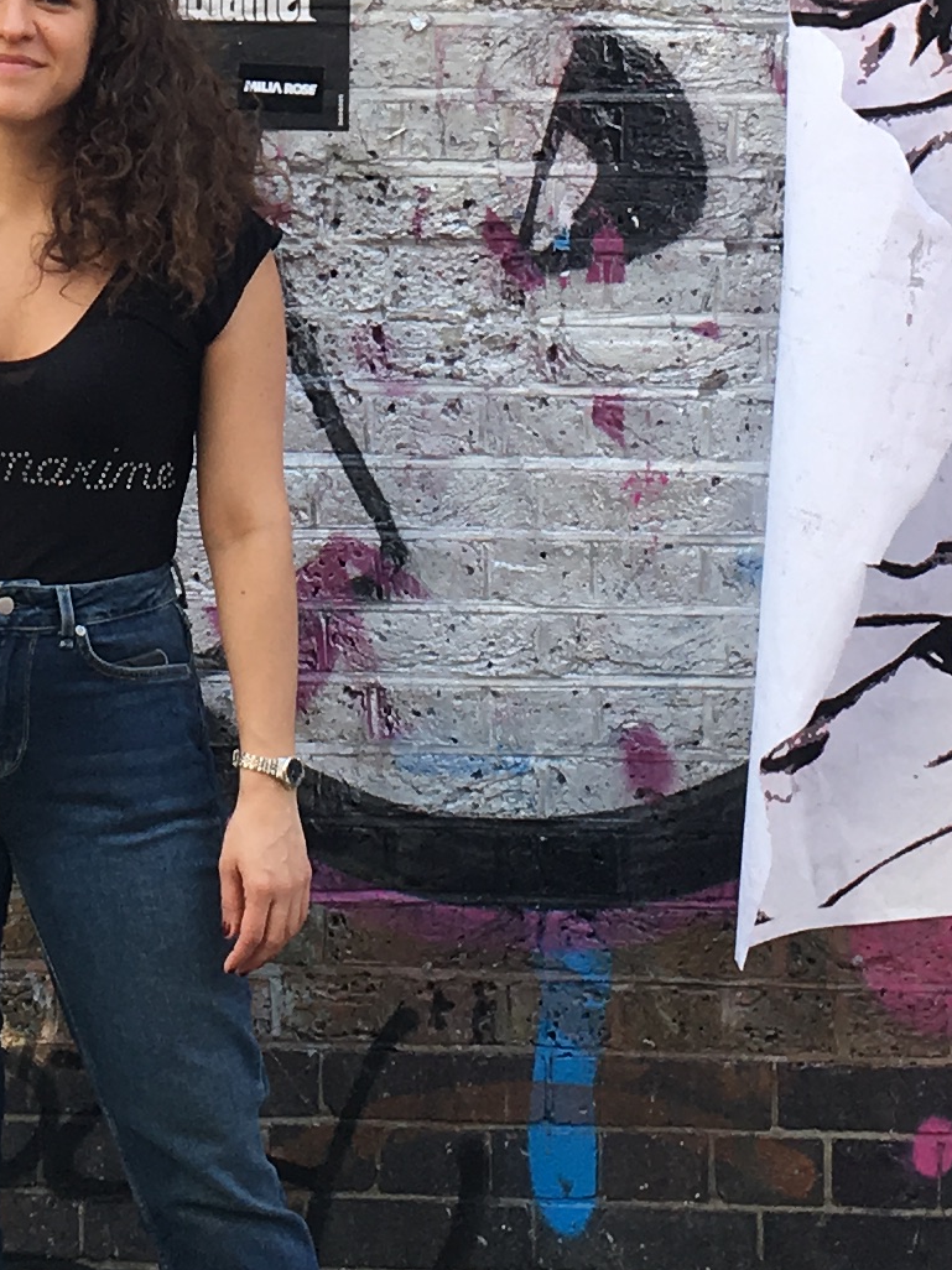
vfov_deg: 16.5
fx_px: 4182
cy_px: -271
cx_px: 239
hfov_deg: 12.9
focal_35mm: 114
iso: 25
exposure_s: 1/167
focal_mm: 4.15
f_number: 2.2
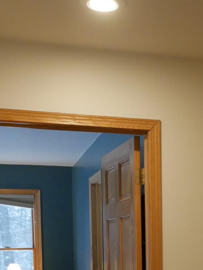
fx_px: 602
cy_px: 296
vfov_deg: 23.7
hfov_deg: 18.7
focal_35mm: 77
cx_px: 195
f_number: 4
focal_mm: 14
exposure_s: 1/125
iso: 1600
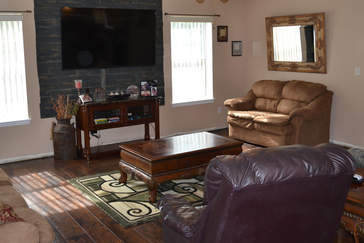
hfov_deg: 47.4
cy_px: 99
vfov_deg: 32.6
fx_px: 415
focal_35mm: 41
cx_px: 168
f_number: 4
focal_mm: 22
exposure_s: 1/100
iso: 400
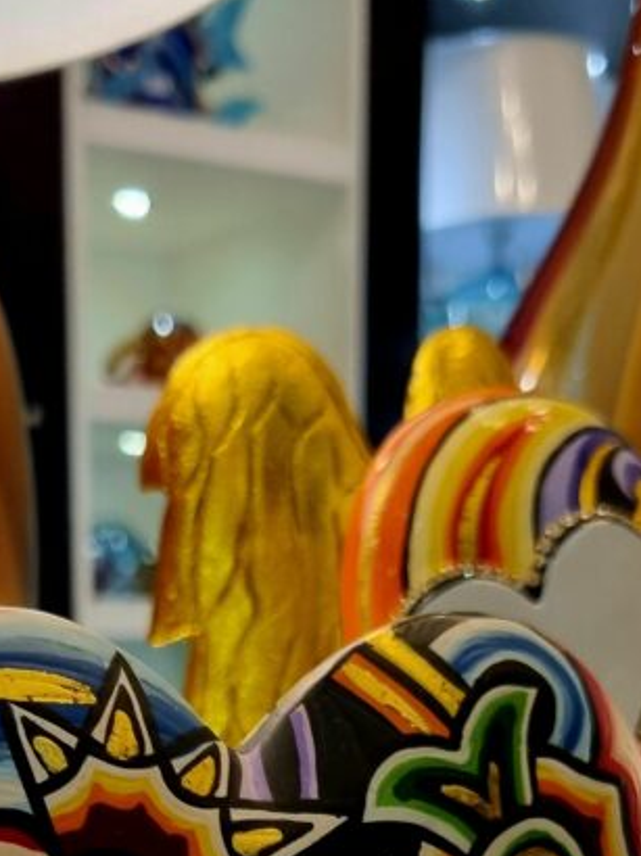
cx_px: 244
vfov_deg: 27.3
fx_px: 1607
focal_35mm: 65
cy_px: 948
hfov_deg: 22.5
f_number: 1.8
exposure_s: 1/50
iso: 200
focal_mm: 5.4
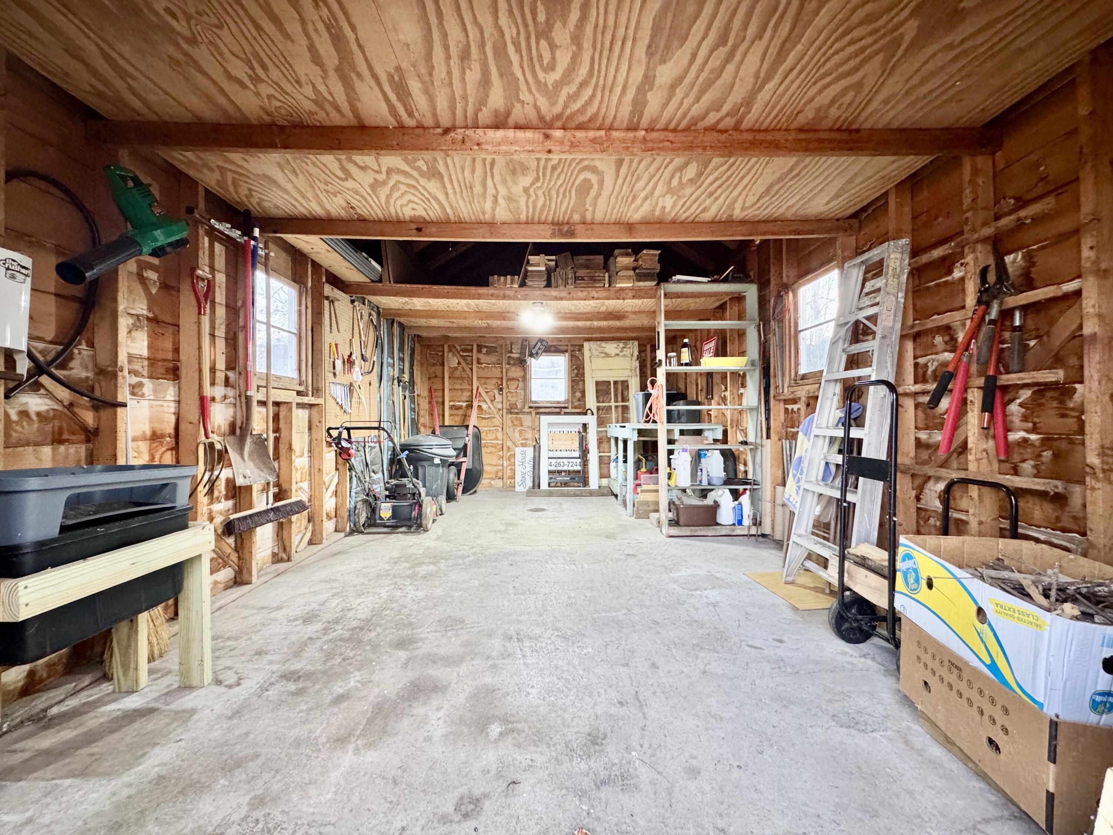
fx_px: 450
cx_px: 556
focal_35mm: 14
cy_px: 418
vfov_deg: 85.7
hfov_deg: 102.1
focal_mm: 2.22
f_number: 2.2
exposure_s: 1/60
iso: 400
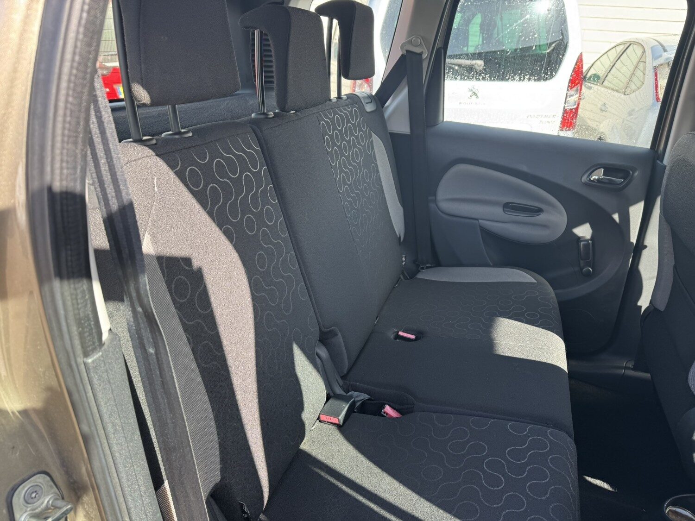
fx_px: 482
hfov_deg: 71.6
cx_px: 348
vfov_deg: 56.8
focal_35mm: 24
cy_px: 260
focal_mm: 6.76
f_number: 1.78
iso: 64
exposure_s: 1/160
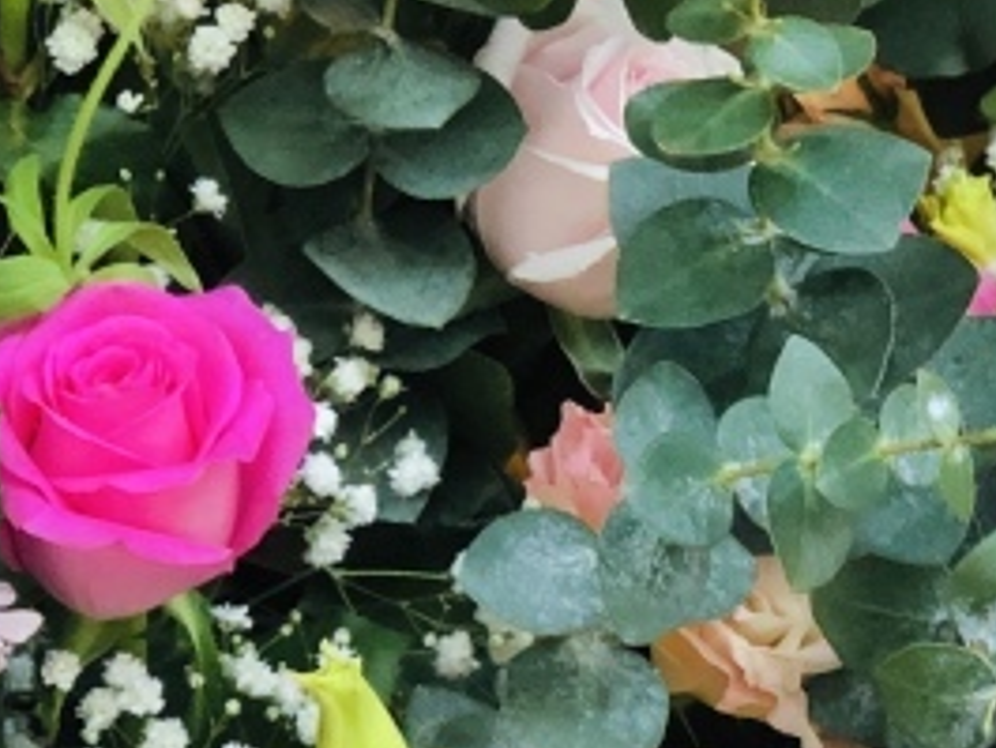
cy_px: 425
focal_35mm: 201
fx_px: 5786
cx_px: 1030
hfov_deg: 9.8
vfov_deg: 7.4
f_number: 2.4
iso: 125
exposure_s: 1/30
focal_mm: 6
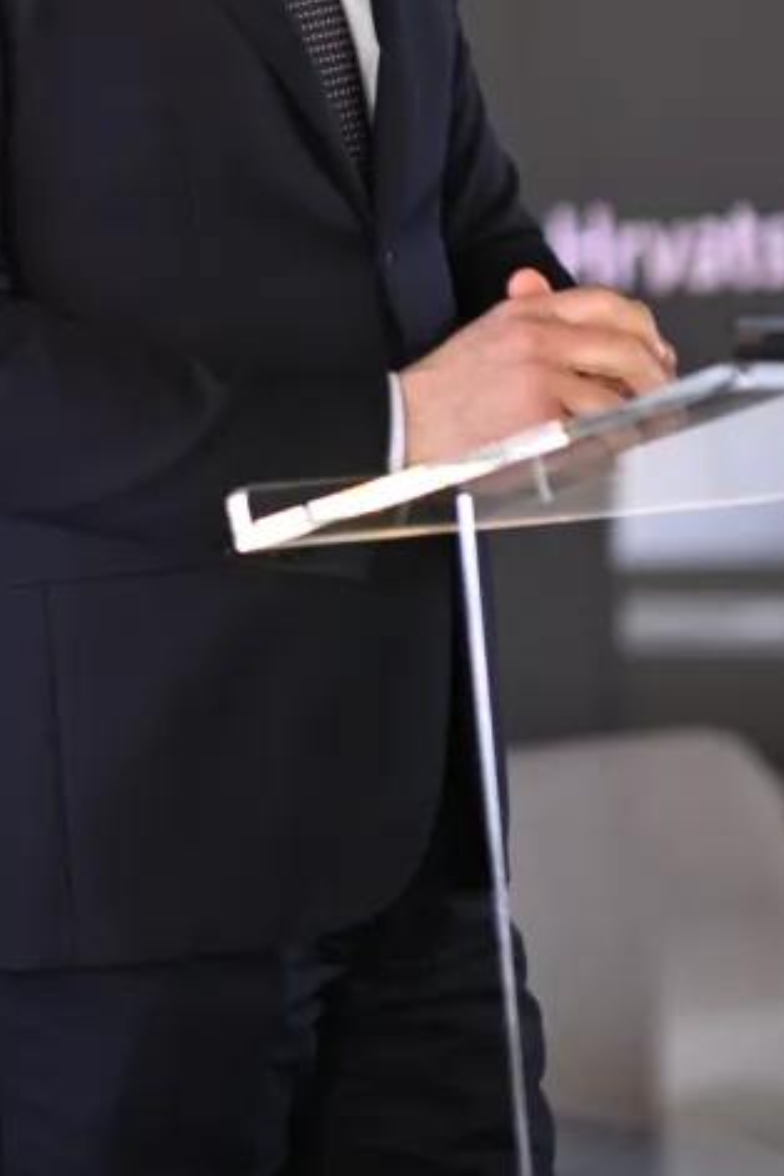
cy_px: -57
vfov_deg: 8.1
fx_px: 8297
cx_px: 130
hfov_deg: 5.4
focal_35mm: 254
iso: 500
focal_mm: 105
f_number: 1.4
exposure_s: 1/750
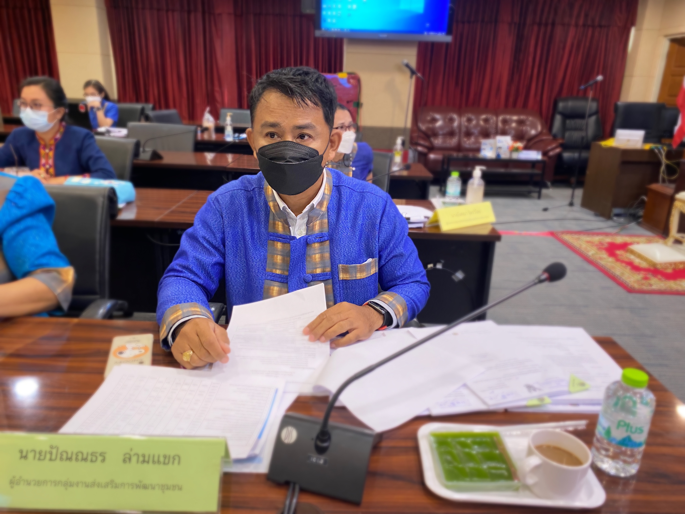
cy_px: 257
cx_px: 342
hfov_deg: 67.3
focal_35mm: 26
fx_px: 515
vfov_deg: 53.1
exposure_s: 1/50
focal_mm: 4.25
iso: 200
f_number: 1.8
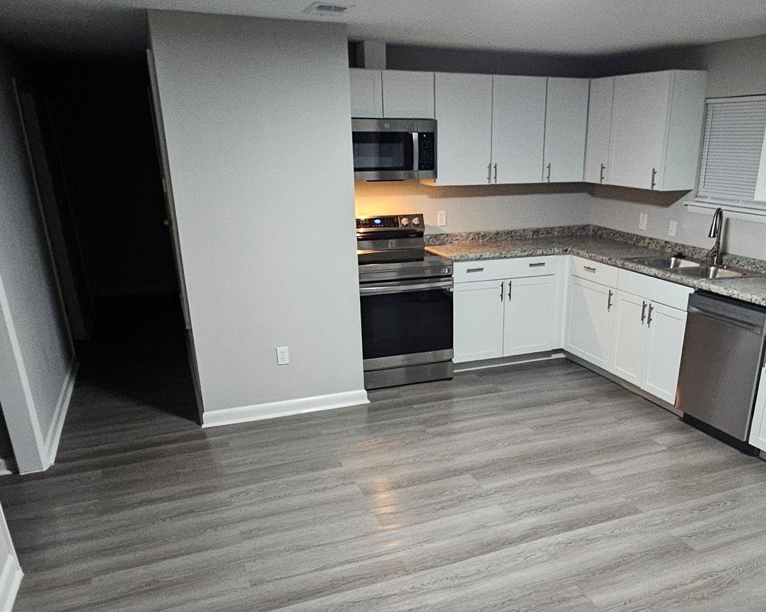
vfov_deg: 52.4
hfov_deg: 63.4
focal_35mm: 27
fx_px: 612
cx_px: 464
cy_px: 394
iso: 640
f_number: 2.2
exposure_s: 1/30
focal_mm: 2.2
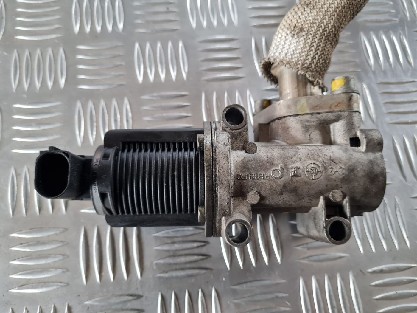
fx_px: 313
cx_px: 208
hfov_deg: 67.3
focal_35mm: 26
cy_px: 156
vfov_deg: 53.1
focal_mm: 5.4
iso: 250
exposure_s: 1/100
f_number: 1.8
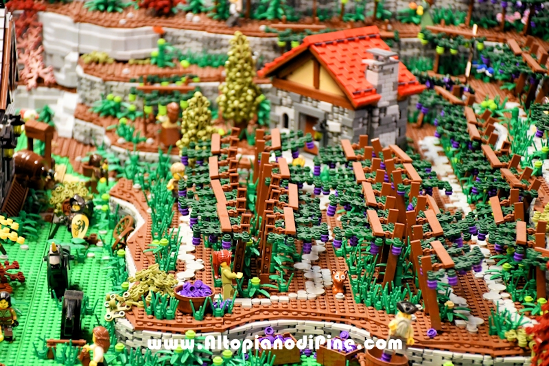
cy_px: 183
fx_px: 1830
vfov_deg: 11.4
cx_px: 274
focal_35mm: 120
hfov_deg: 17.1
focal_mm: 80
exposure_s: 1/60
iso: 4000
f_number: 5.3
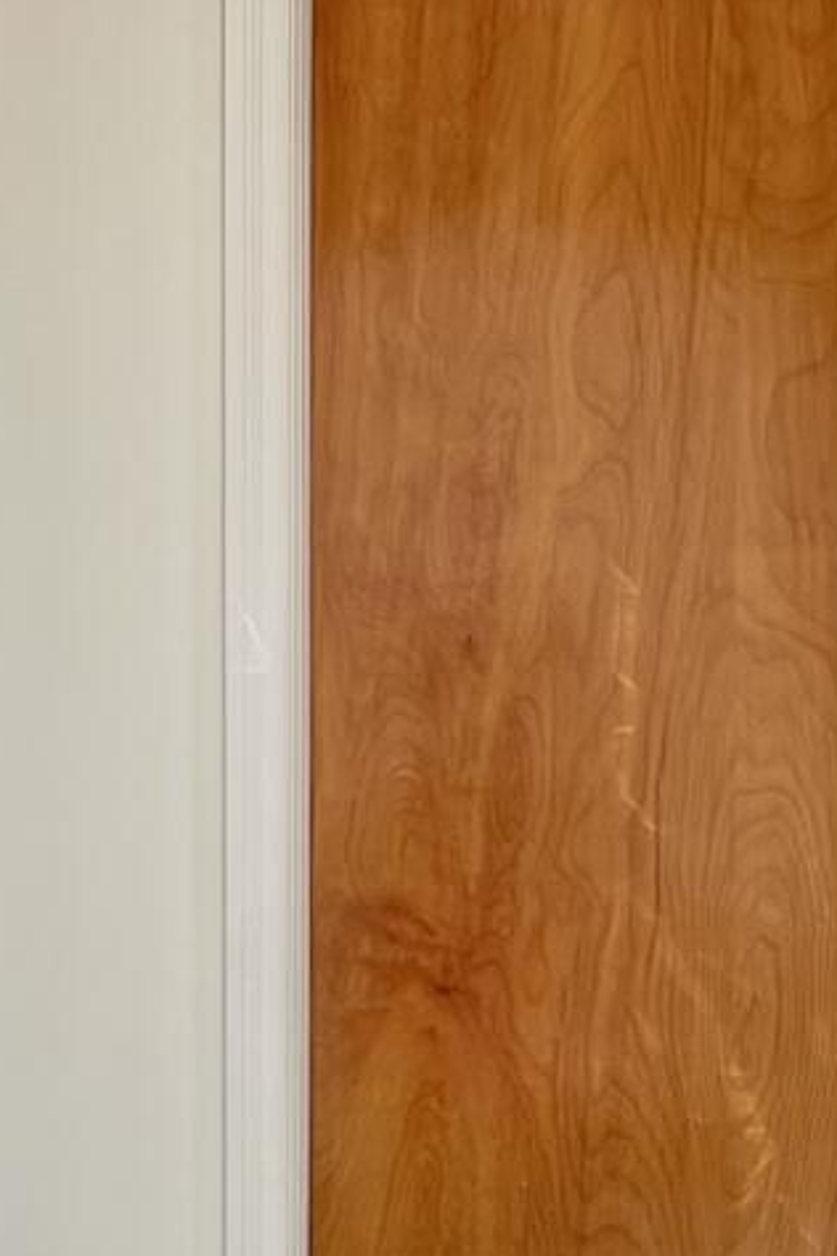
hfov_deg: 12.0
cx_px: 657
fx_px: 3975
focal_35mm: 114
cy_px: 1245
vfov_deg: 17.5
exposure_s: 1/120
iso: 80
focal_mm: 5.7
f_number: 1.5
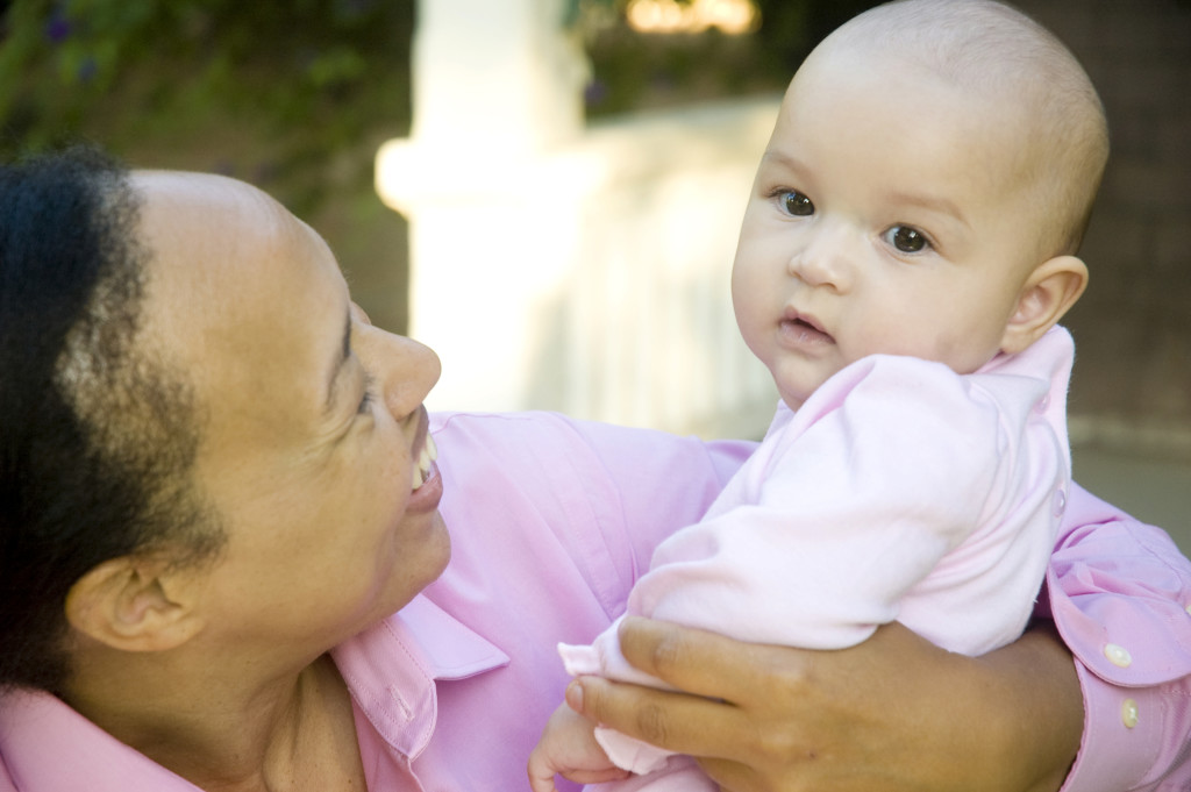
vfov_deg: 13.0
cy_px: 396
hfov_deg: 19.5
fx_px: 3471
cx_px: 596
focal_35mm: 105
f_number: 5.6
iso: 200
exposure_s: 1/100
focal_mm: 70
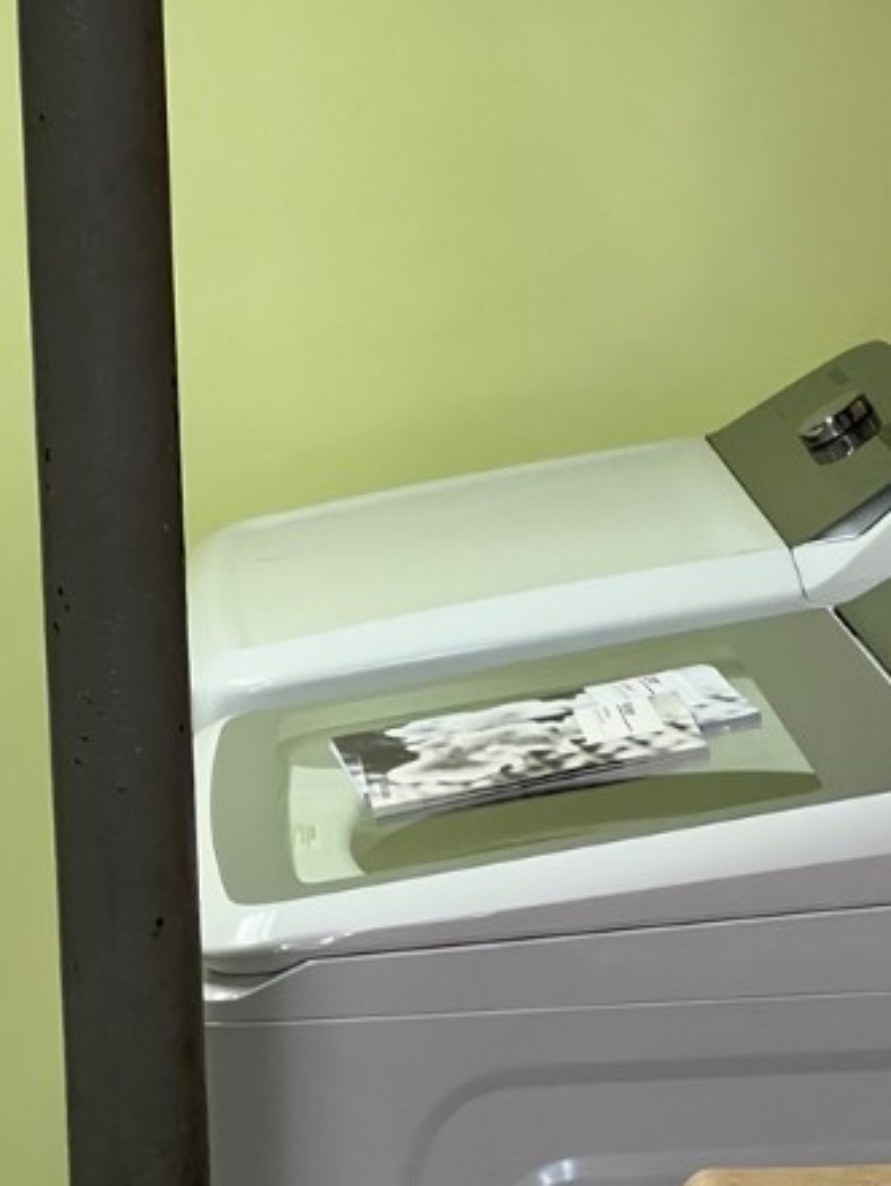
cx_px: 336
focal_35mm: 134
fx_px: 4597
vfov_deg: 14.7
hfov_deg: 11.1
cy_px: 463
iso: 400
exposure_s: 1/60
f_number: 2.8
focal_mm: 9
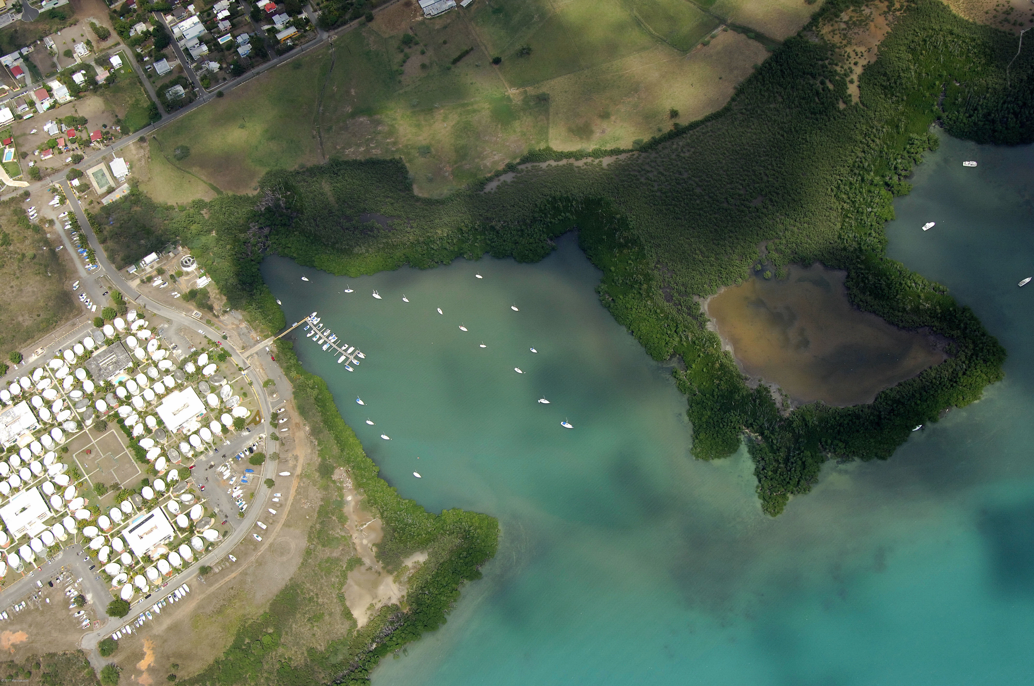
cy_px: 343
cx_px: 517
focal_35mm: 48
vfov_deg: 28.0
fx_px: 1377
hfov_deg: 41.2
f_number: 7.6
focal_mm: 32
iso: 400
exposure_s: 1/1250
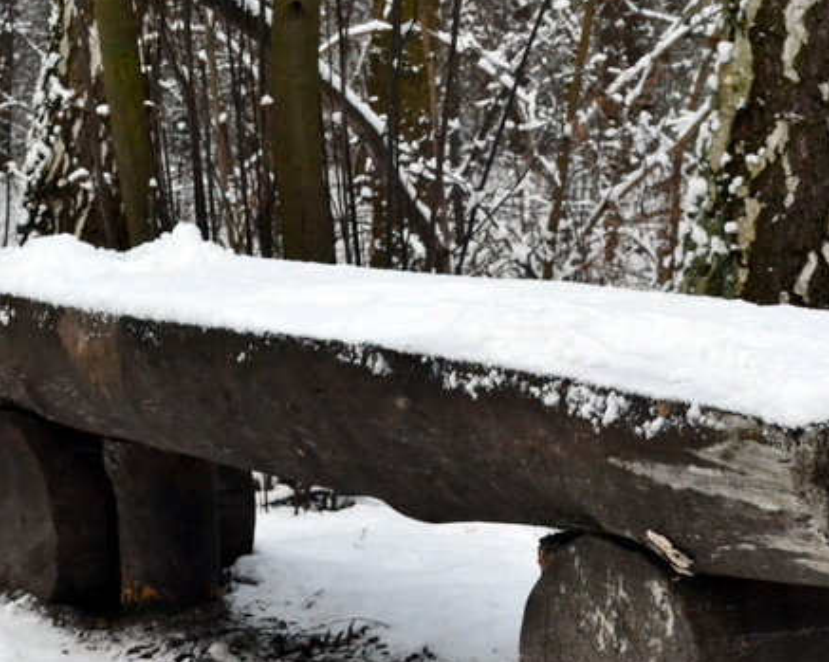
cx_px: 499
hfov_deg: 19.6
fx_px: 2403
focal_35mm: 98
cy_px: 389
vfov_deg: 15.7
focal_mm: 38
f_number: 9
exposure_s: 1/160
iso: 3200
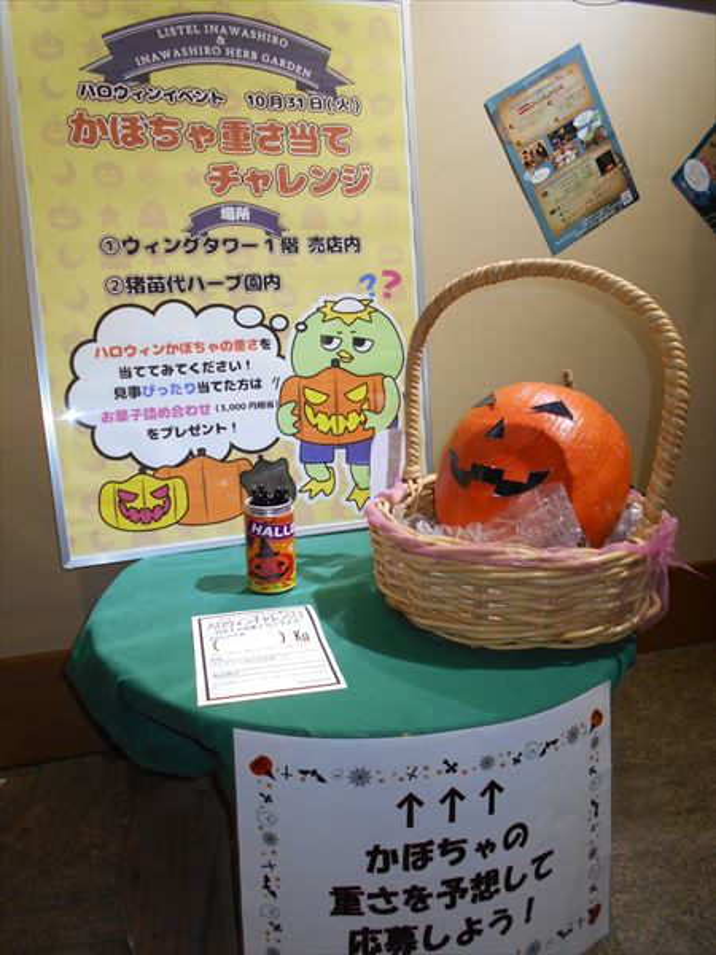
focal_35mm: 26
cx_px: 358
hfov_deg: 53.1
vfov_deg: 67.3
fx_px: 717
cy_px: 478
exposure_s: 1/30
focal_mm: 4.6
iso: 160
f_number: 3.2
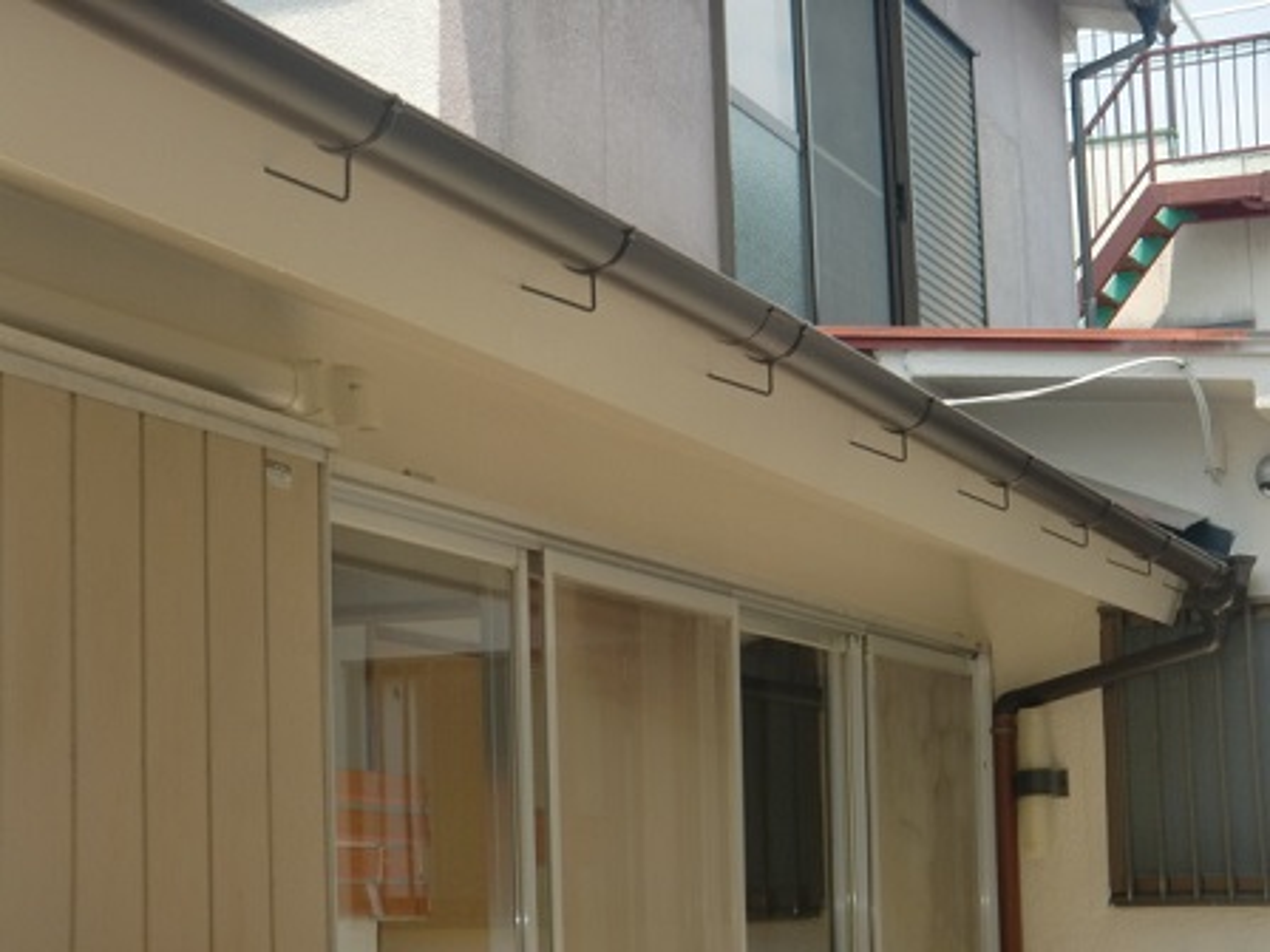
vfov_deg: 18.7
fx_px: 2898
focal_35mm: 79
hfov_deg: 24.7
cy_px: 476
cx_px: 635
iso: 64
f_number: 4.8
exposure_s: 1/200
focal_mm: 13.91
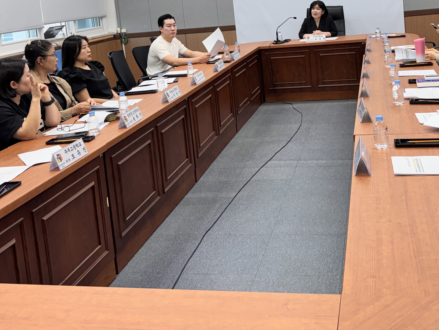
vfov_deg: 33.0
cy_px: 50
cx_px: 255
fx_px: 533
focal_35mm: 42
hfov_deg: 44.6
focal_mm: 6.76
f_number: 1.78
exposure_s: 1/120
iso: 200
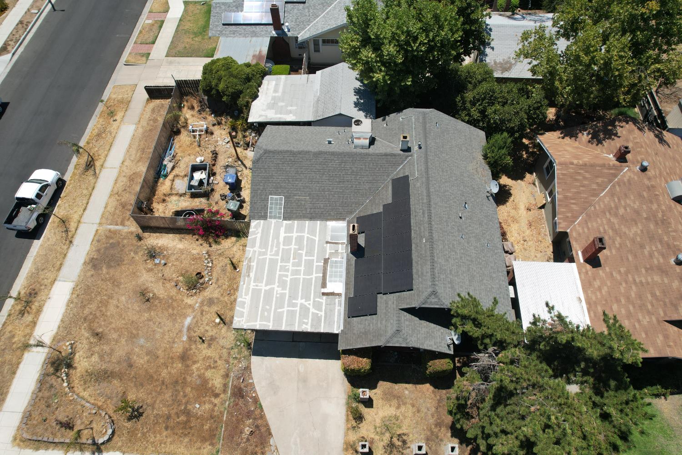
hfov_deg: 78.6
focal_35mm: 22
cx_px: 341
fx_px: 417
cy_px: 228
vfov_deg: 57.2
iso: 110
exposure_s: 1/2000
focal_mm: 8.38
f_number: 2.8
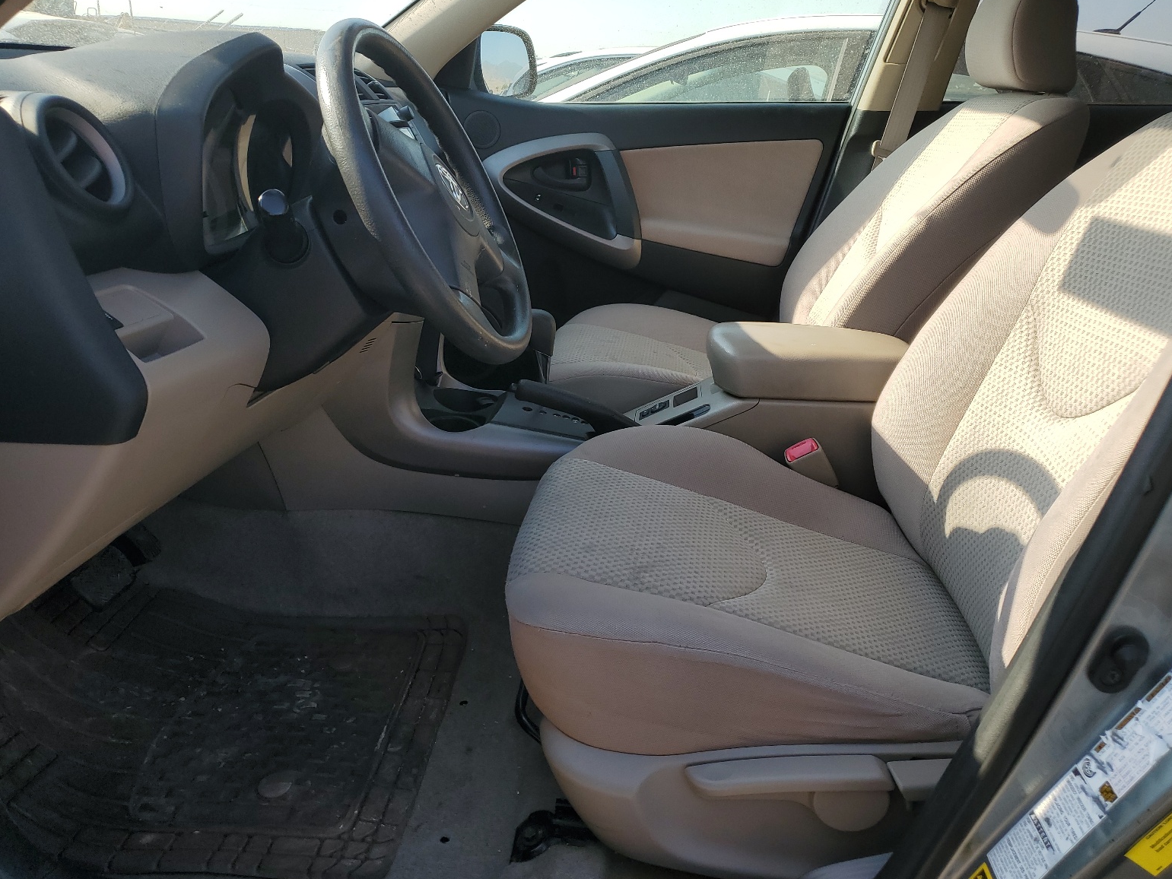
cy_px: 433
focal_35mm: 27
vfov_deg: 51.4
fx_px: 914
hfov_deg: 65.3
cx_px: 605
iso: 50
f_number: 1.5
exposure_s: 1/1000
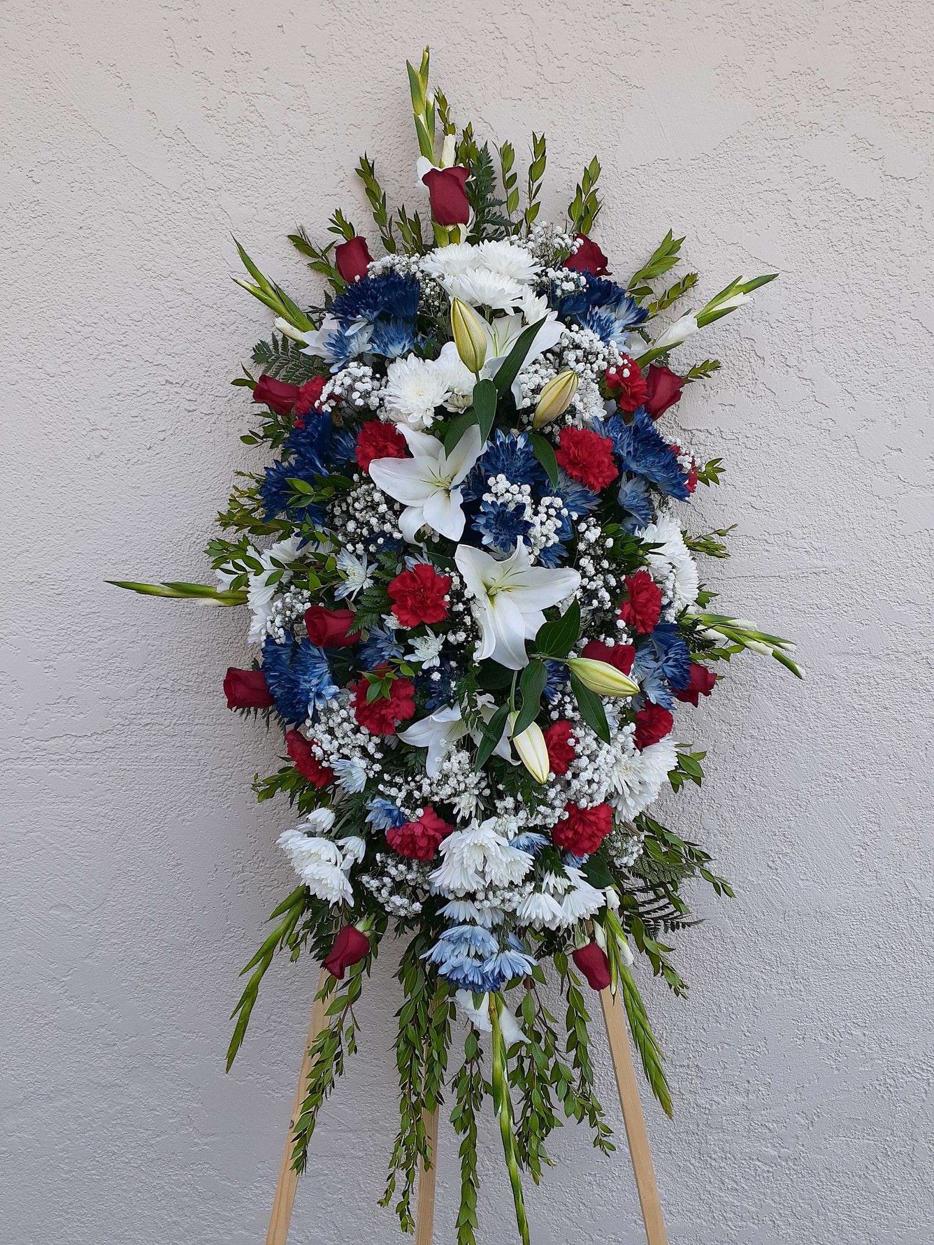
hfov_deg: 51.4
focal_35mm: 27
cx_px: 467
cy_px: 622
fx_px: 971
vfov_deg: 65.3
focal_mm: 3.6
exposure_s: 1/180
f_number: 1.9
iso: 40
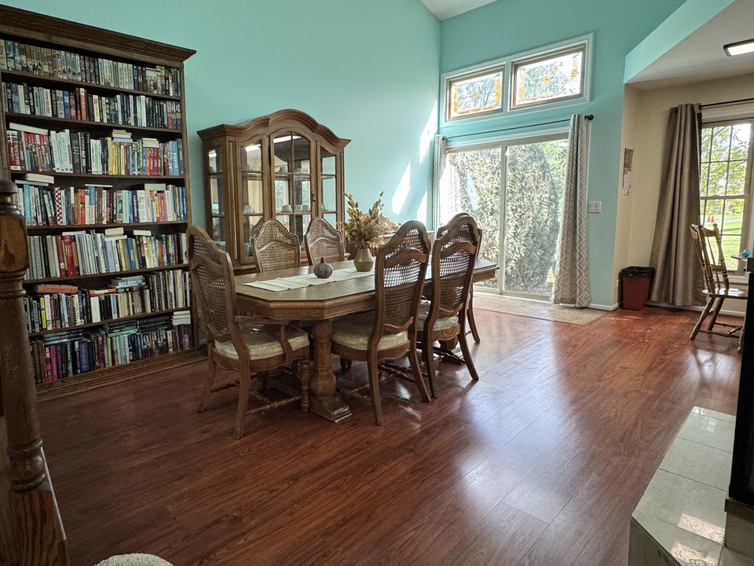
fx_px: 457
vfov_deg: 63.4
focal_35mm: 21
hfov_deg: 78.4
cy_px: 267
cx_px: 314
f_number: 2.2
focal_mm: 2.22
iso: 200
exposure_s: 1/120
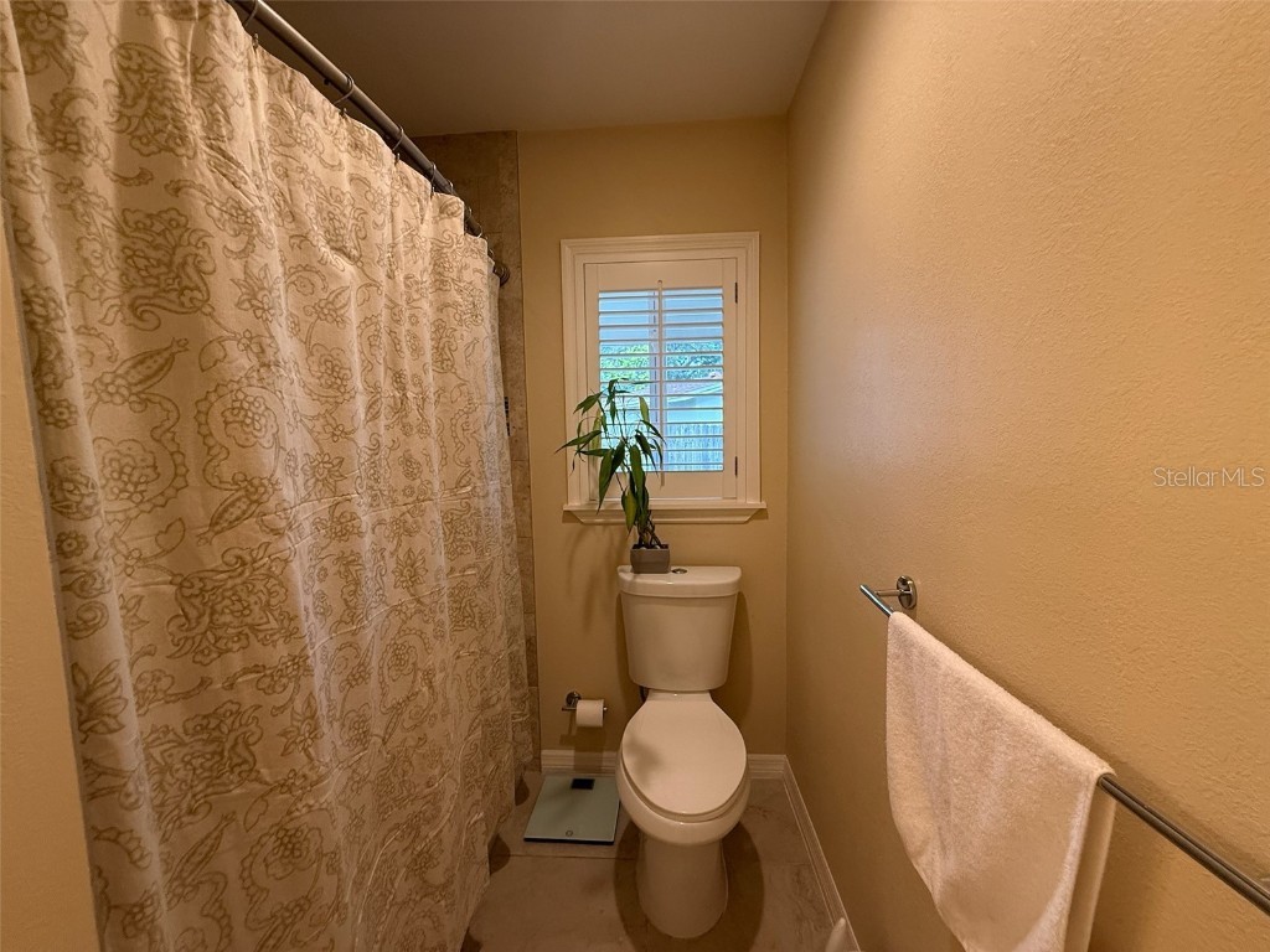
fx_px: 514
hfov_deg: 102.1
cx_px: 635
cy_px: 476
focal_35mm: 14
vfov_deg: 85.7
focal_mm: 2.22
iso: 250
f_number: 2.2
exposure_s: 1/120
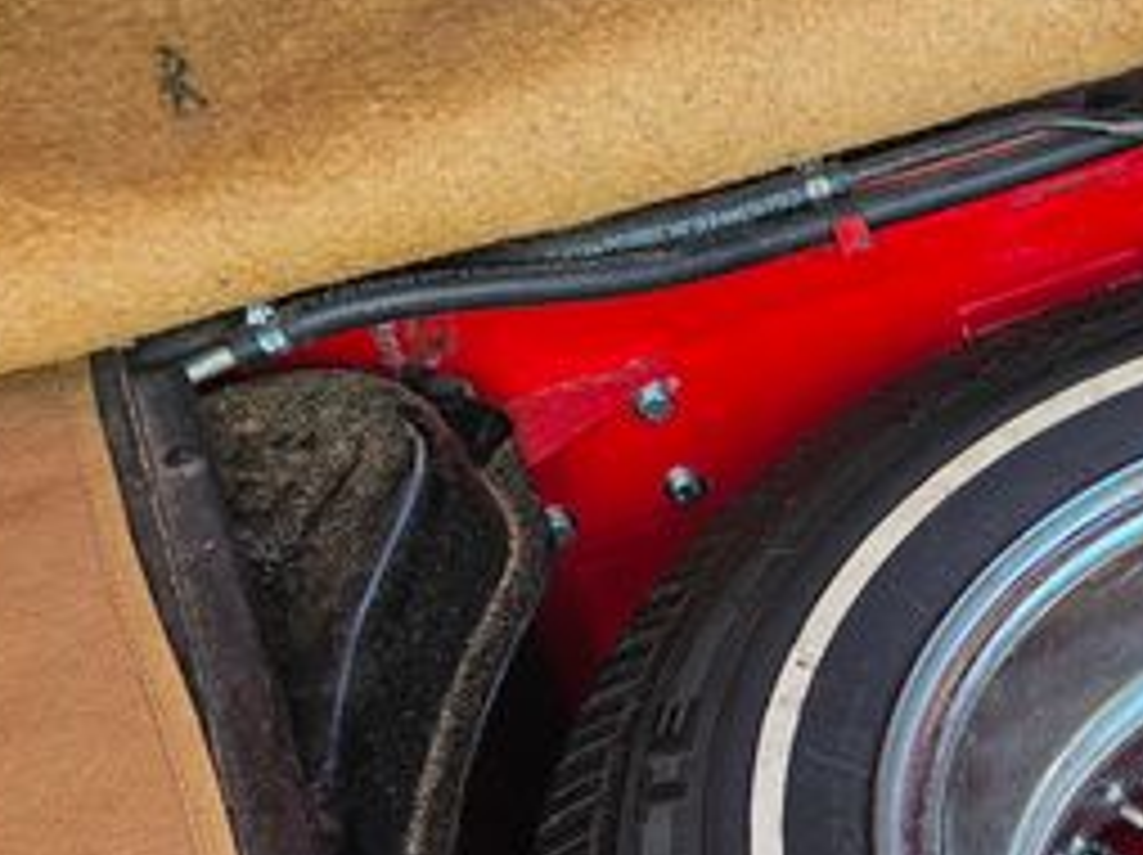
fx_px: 1913
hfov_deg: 29.5
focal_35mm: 58
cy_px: 896
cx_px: 1300
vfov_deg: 23.9
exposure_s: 1/180
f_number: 1.7
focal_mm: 6.3
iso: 50
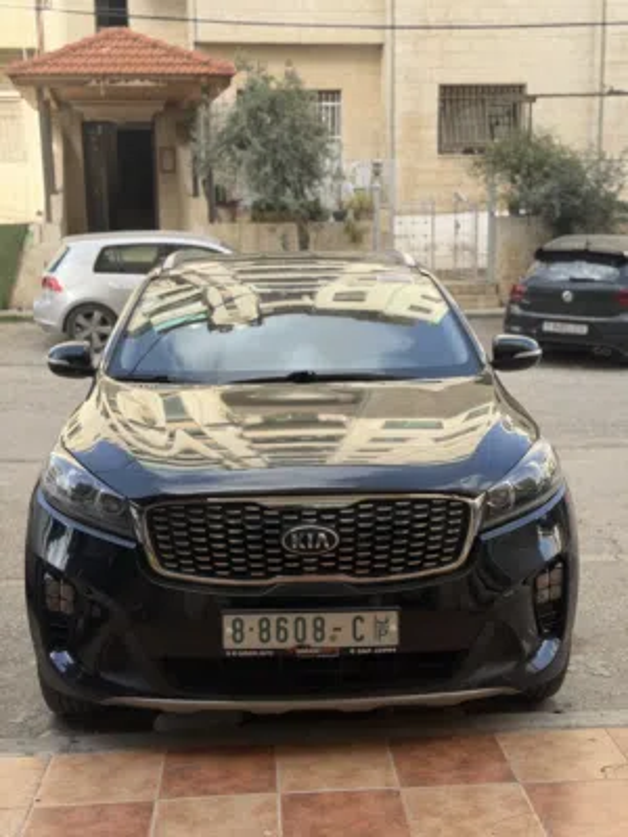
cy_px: 418
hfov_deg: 30.3
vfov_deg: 39.7
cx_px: 314
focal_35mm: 48
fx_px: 1161
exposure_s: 1/1222
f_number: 1.78
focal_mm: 6.76
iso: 64
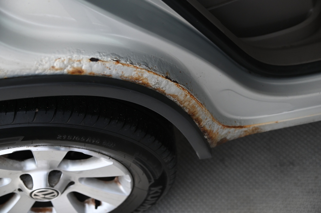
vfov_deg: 28.0
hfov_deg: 41.1
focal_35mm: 48
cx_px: 160
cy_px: 106
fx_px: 428
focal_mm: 48
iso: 2000
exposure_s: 1/50
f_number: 4
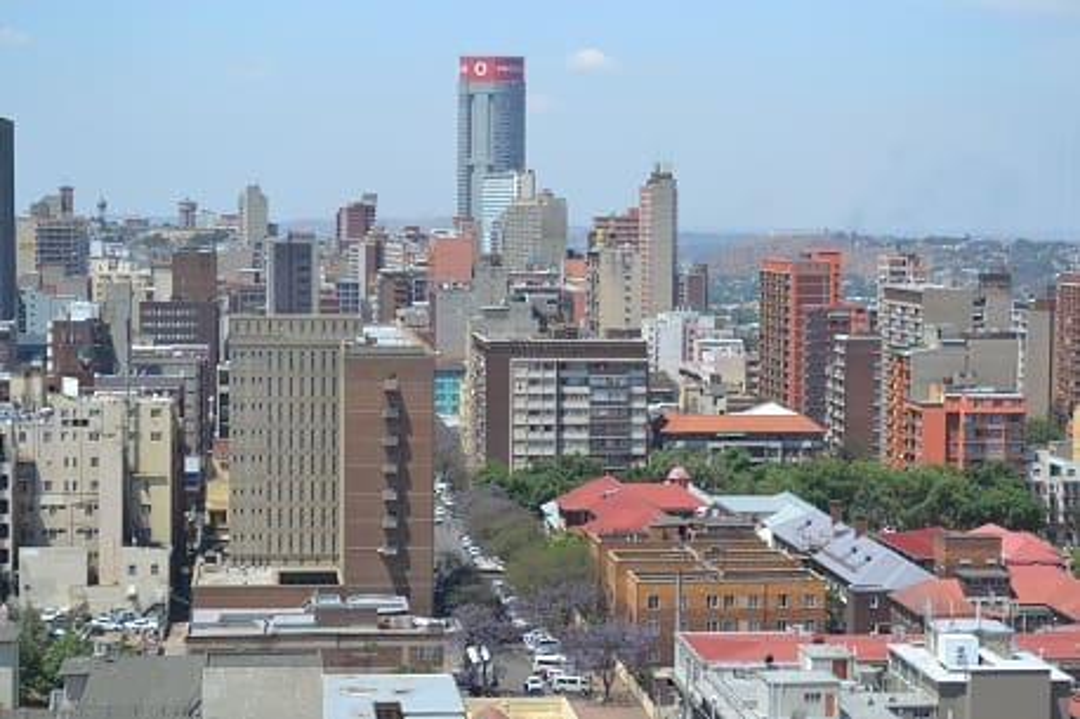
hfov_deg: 24.6
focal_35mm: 82
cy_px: 360
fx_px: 2474
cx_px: 540
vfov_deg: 16.5
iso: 100
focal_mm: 55
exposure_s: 1/200
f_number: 7.1
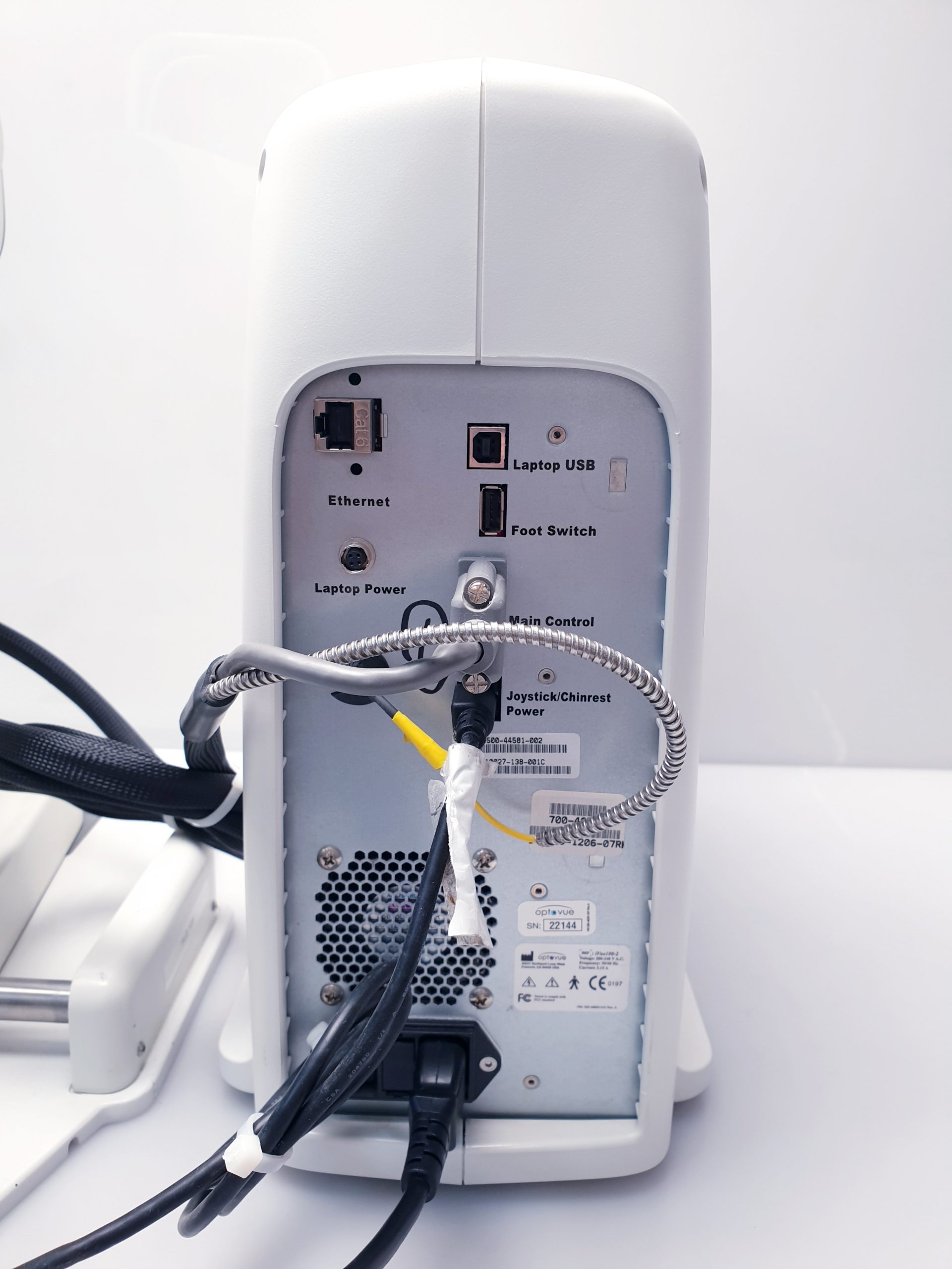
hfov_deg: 53.1
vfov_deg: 67.3
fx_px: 953
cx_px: 476
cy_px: 634
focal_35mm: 26
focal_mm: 4.3
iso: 64
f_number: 2.4
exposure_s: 1/50
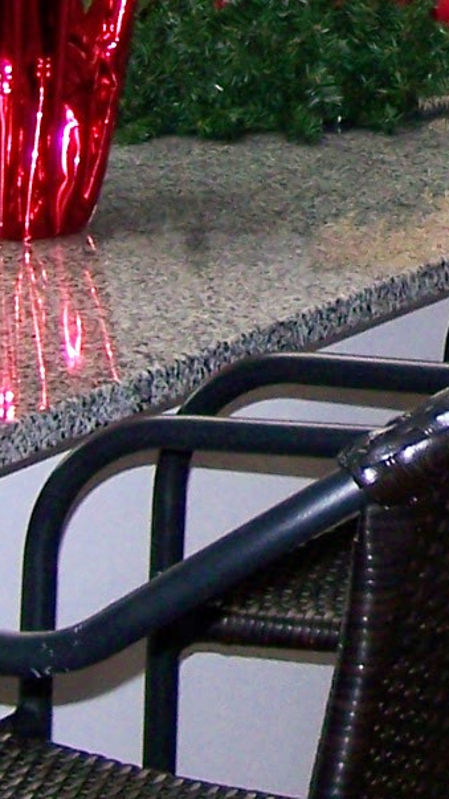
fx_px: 3769
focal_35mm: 178
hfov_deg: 6.7
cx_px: 797
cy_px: 16
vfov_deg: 12.0
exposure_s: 1/60
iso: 80
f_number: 2.8
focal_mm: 6.3
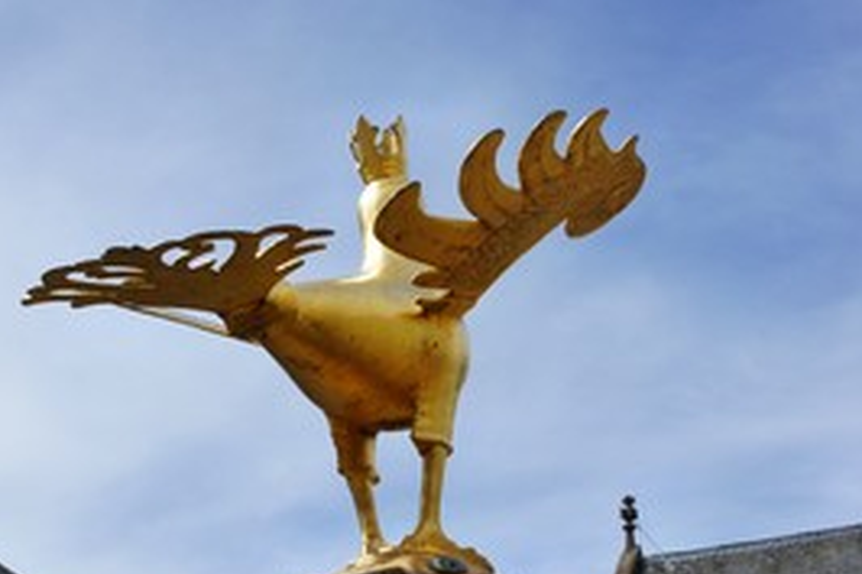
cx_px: 344
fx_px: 1552
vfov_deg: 20.9
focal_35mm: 65
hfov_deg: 31.0
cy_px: 386
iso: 200
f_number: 11
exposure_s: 1/320
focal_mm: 25
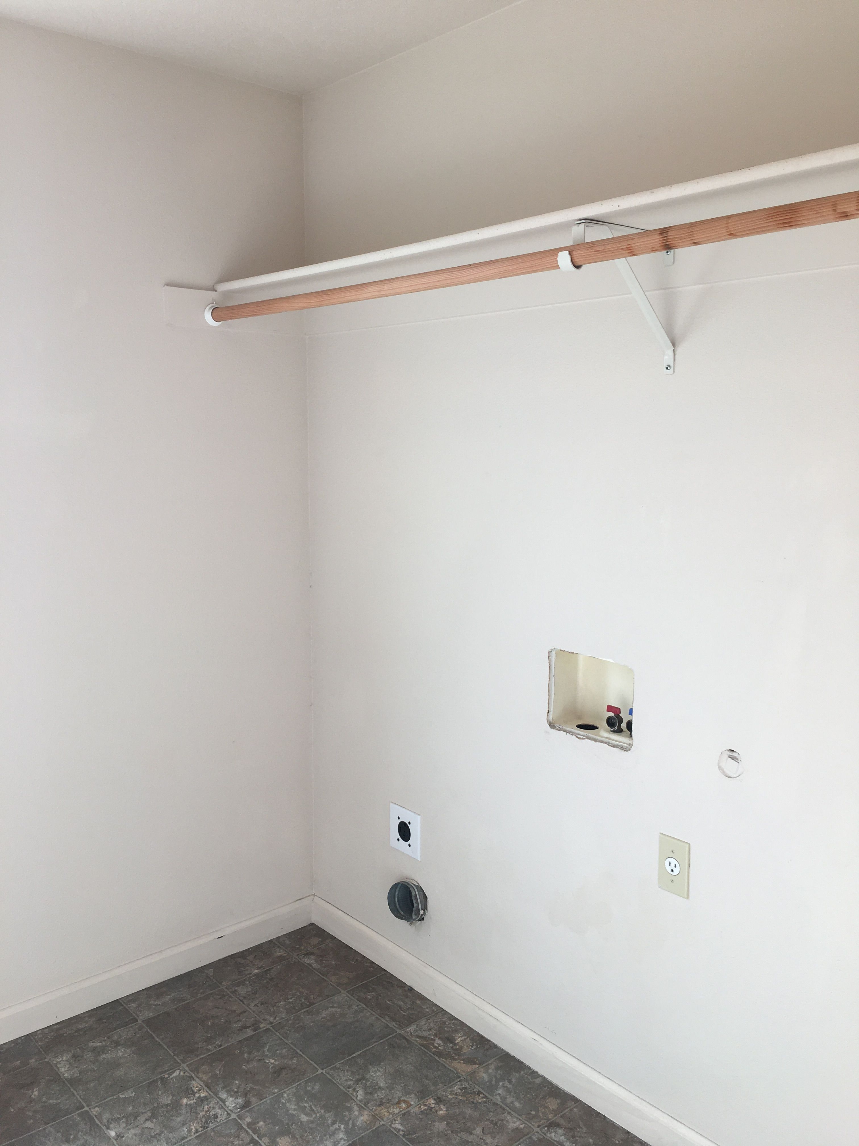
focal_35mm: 29
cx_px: 430
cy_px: 573
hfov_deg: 48.2
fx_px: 960
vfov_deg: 61.7
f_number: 2.2
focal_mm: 4.15
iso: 25
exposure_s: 1/40
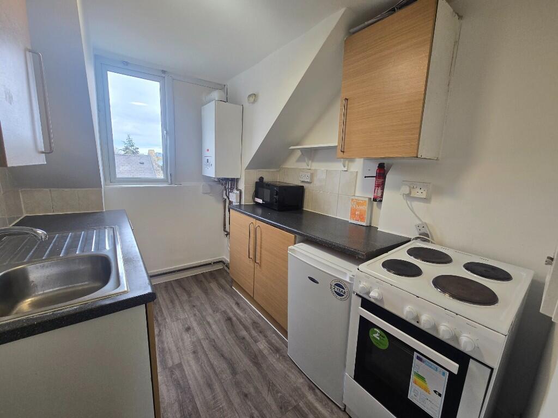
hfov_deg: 106.2
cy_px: 209
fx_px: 210
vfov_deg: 89.9
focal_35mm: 13
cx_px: 279
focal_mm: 2.2
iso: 80
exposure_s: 1/50
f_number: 2.2
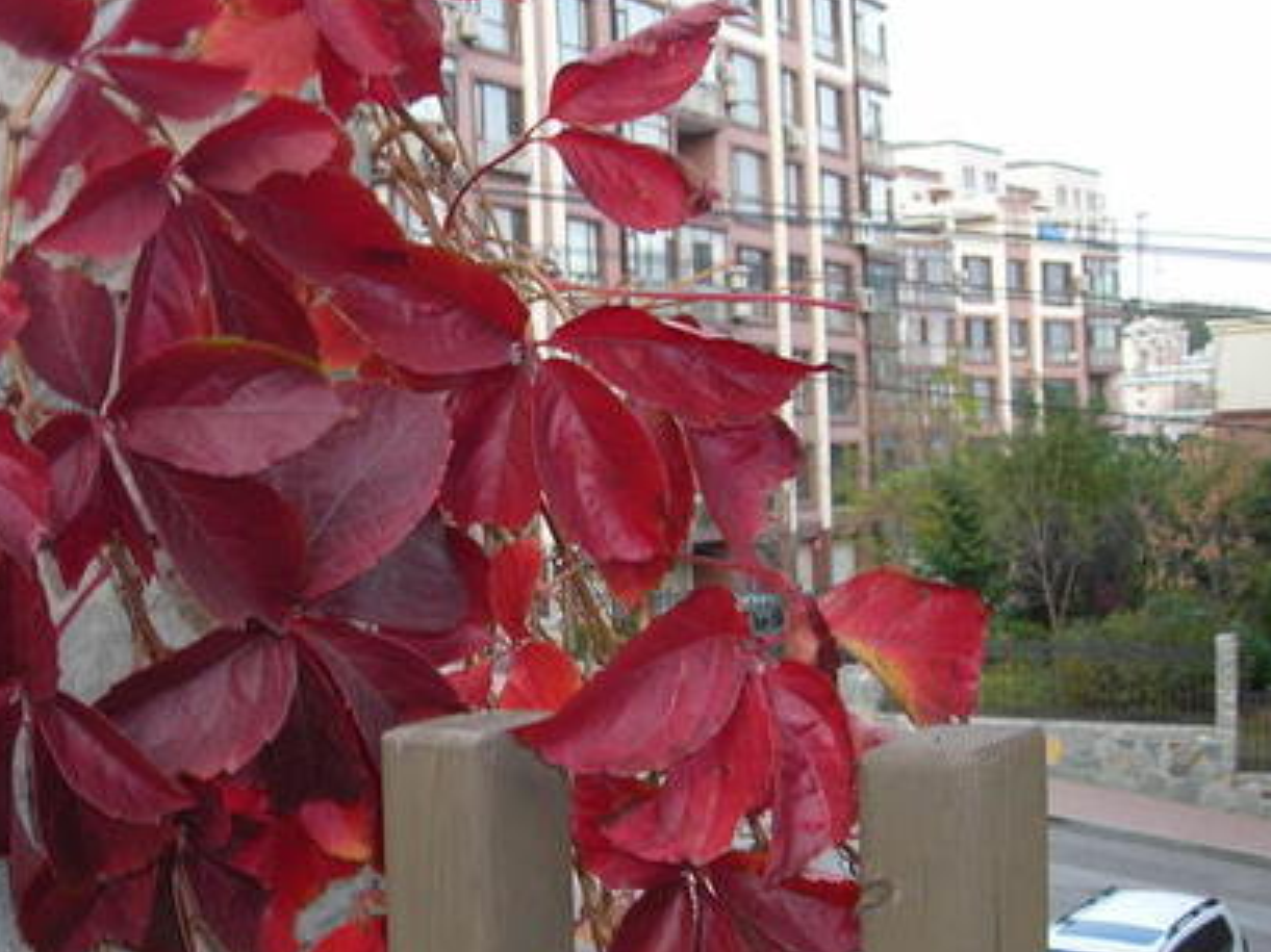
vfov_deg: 26.1
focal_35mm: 56
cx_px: 418
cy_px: 543
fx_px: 2056
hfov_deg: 34.0
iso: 50
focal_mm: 6.3
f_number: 3.2
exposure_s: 1/30
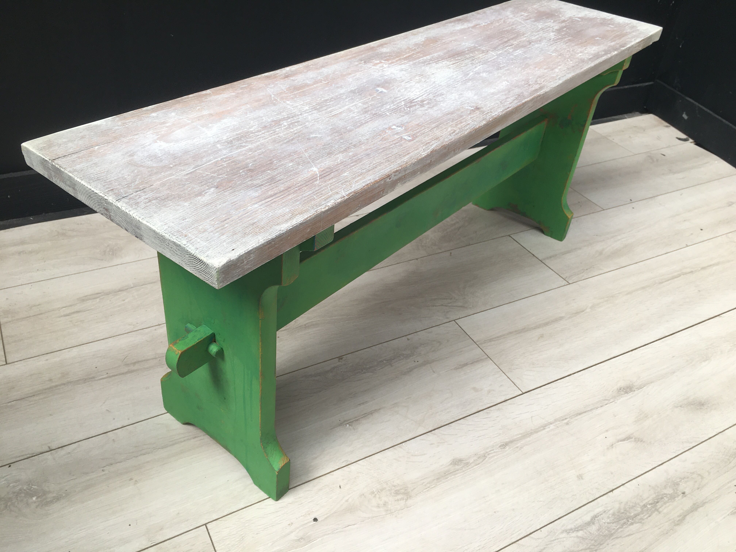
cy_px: 276
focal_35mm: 29
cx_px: 368
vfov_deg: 48.2
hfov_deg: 61.7
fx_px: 617
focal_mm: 4.15
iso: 25
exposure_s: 1/242
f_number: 2.2
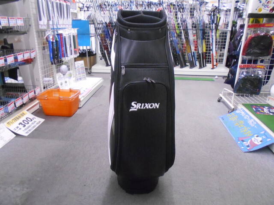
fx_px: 206
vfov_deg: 53.1
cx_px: 137
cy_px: 102
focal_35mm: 26
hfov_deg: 67.3
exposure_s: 1/50
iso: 800
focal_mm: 4.6
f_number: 3.2
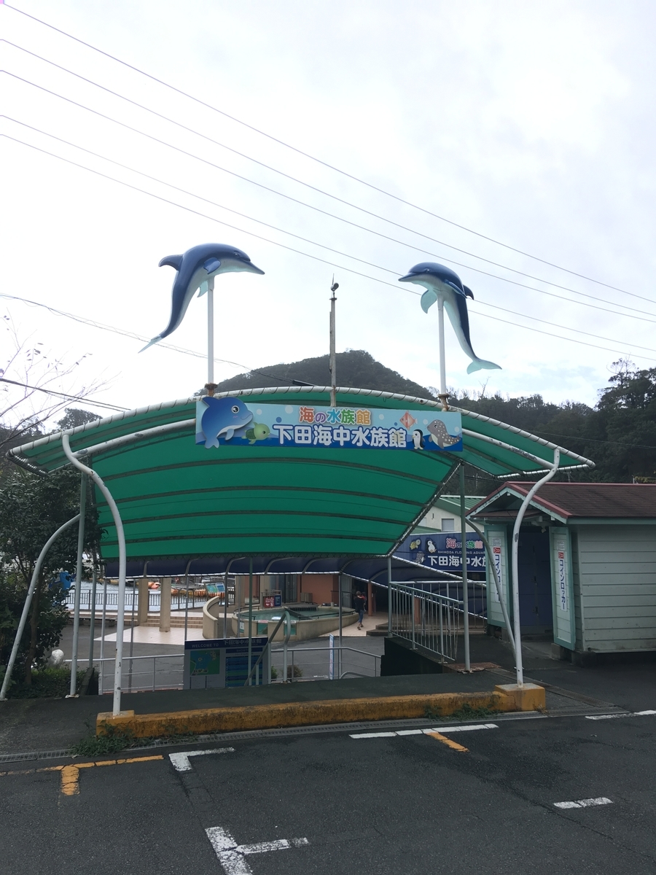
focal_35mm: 29
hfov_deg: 48.2
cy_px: 438
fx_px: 733
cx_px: 328
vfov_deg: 61.7
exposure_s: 1/255
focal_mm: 4.15
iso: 25
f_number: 2.2
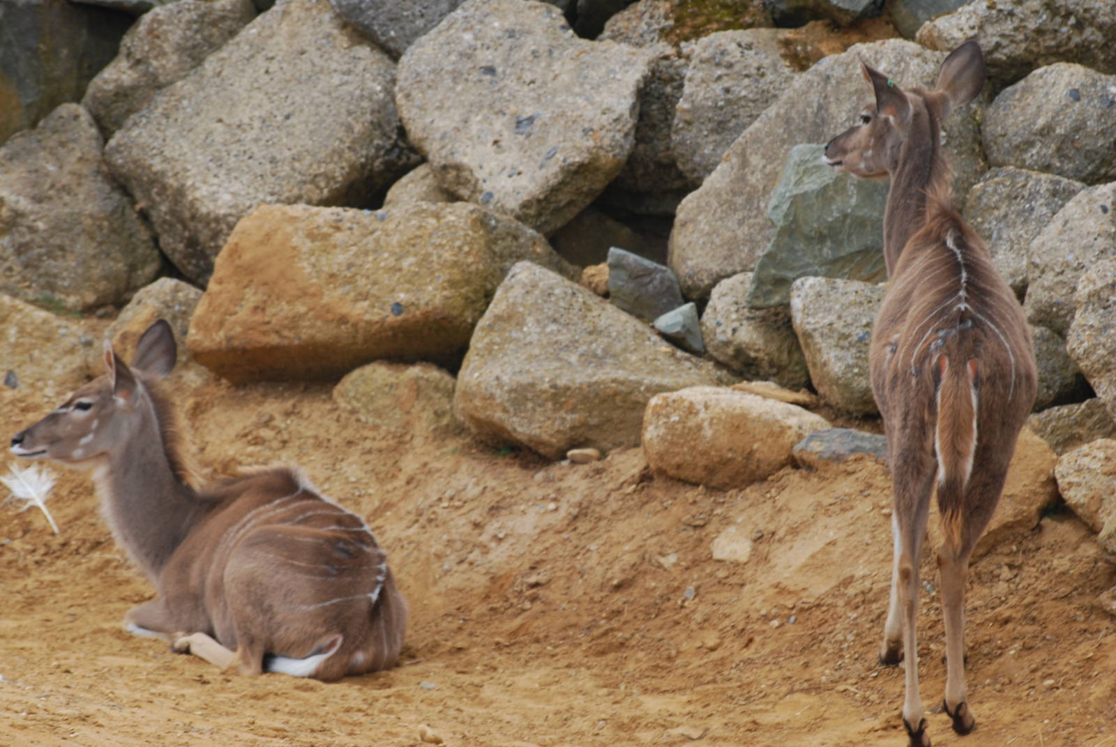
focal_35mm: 330
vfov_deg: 4.2
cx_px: 558
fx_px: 10242
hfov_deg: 6.2
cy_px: 374
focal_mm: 220
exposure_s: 1/125
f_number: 8
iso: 160
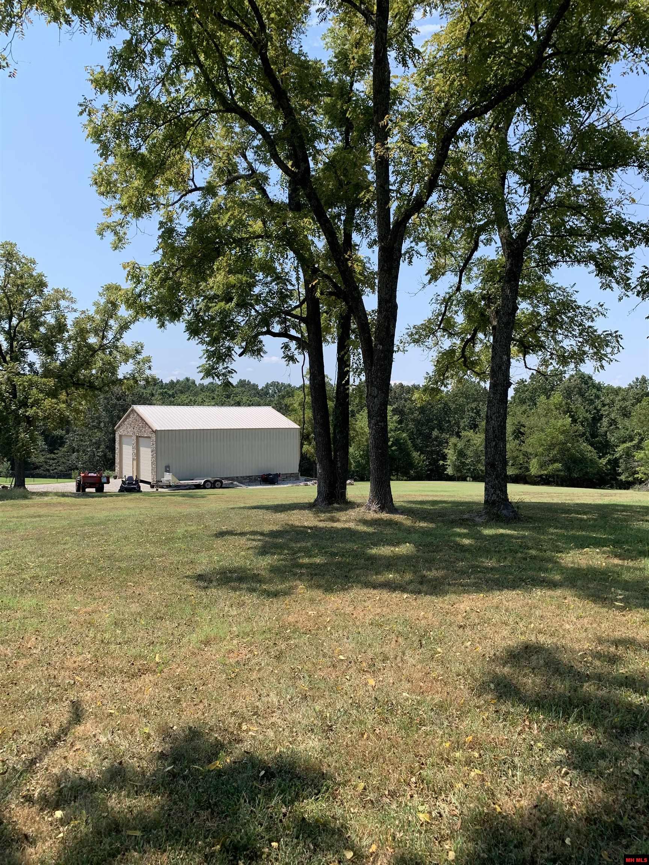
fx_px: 650
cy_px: 432
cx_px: 324
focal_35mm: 26
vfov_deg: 67.3
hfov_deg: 53.1
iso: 25
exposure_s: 1/1368
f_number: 1.8
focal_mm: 4.25
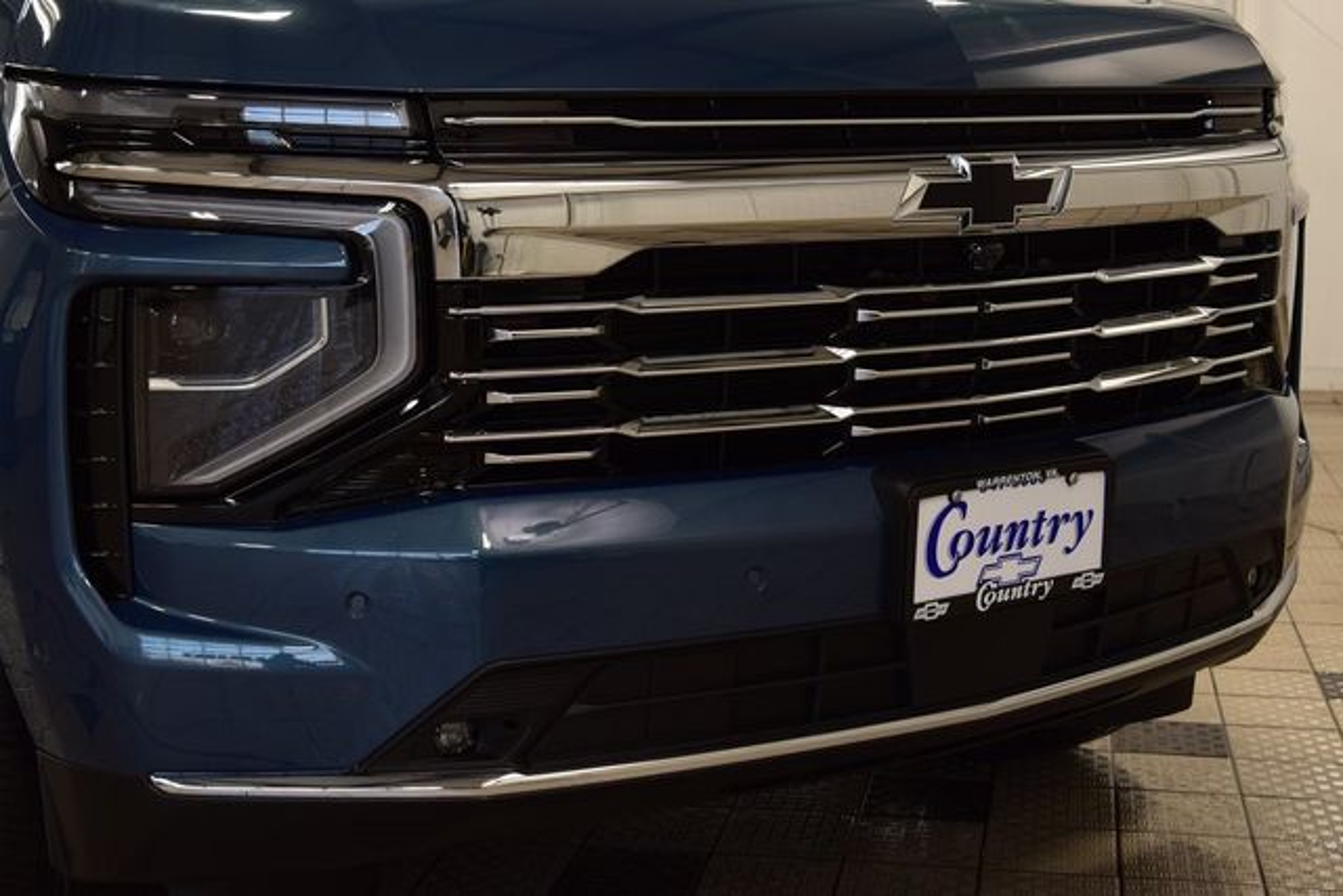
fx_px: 2015
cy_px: 448
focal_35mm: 54
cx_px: 672
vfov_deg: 25.1
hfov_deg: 36.9
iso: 400
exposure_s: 1/20
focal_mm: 36
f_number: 6.3
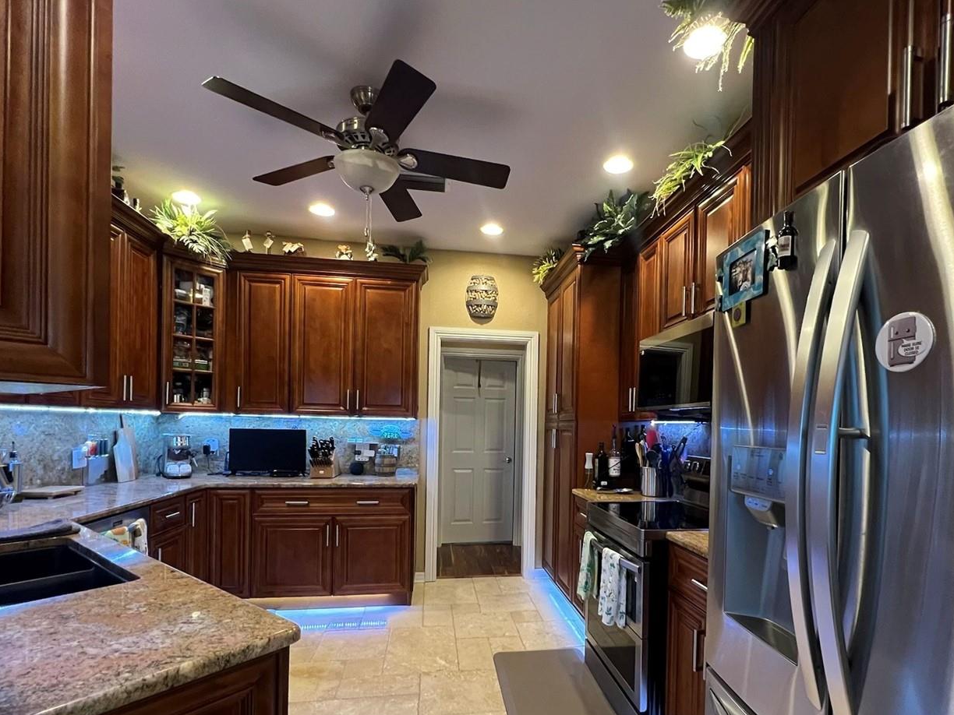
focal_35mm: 17
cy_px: 429
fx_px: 469
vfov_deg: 73.9
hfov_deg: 90.9
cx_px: 510
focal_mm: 1.57
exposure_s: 1/60
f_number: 1.8
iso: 500
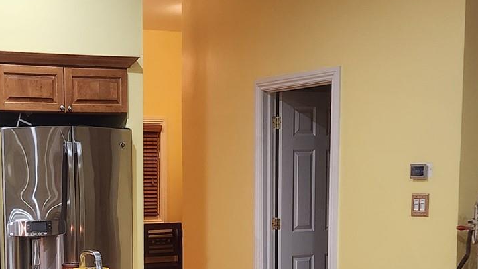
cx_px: 90
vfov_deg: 16.3
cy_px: 295
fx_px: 913
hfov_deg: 28.7
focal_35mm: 72
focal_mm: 5.4
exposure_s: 1/120
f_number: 1.8
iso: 400
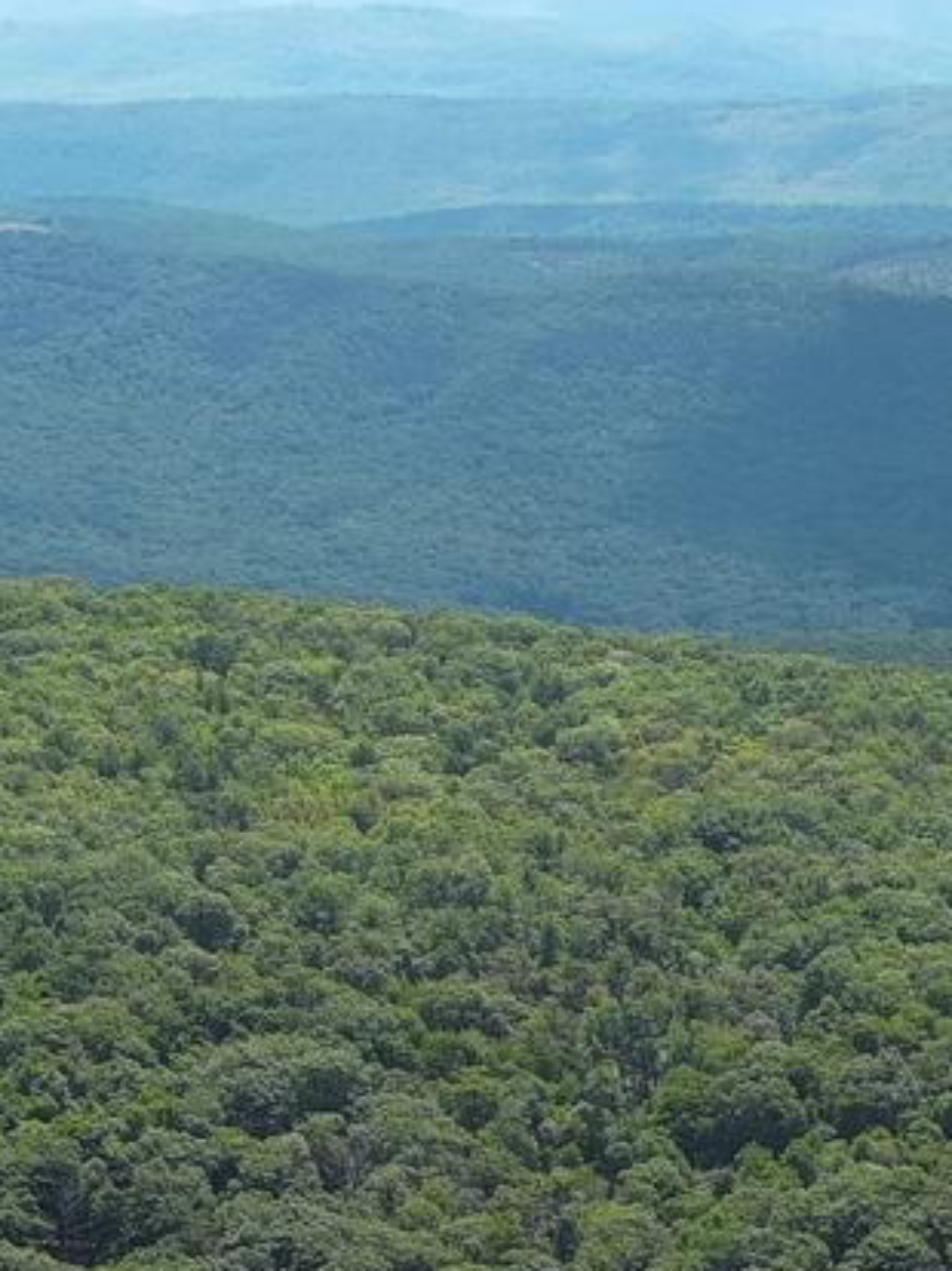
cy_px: 1592
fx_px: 5066
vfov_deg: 13.8
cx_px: 829
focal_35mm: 138
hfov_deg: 10.7
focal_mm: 10.57
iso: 100
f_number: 2.8
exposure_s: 1/793
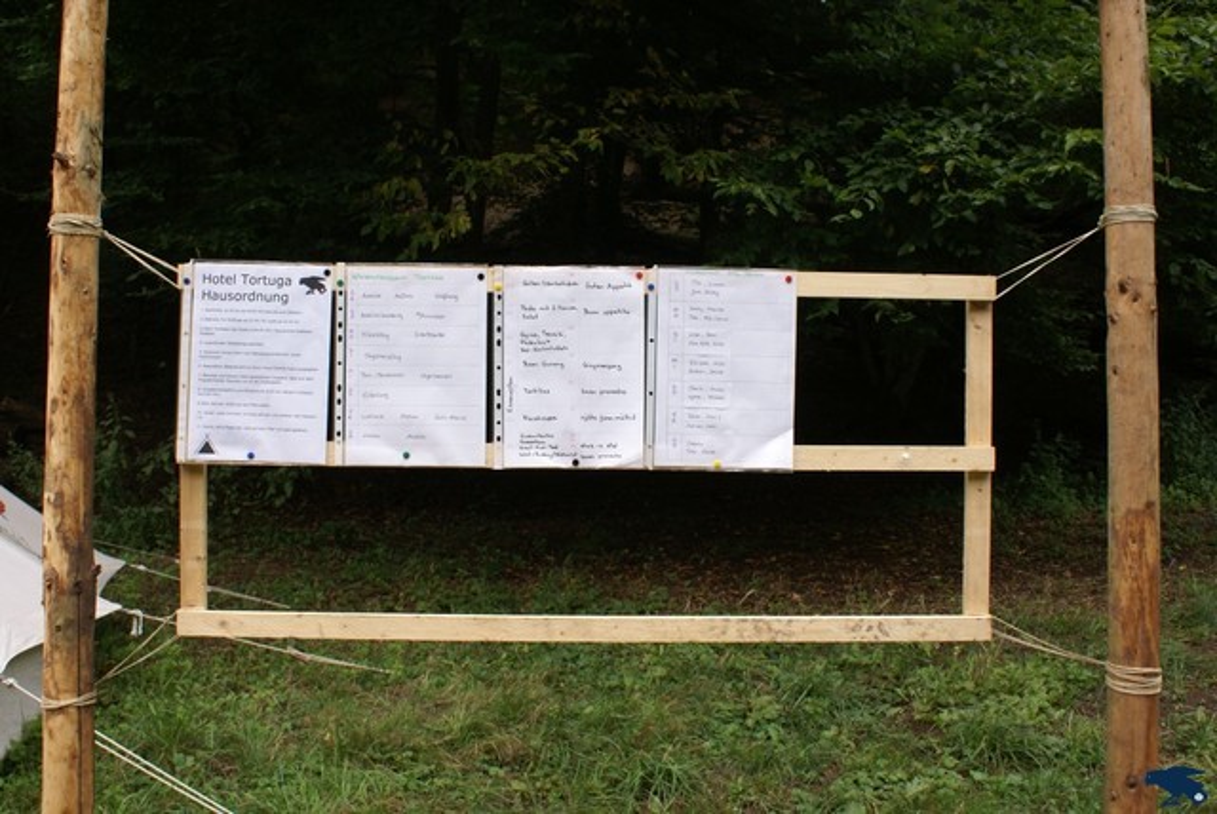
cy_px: 407
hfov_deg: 57.2
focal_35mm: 33
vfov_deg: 40.0
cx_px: 608
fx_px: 1117
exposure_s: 1/80
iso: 100
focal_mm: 22
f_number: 8
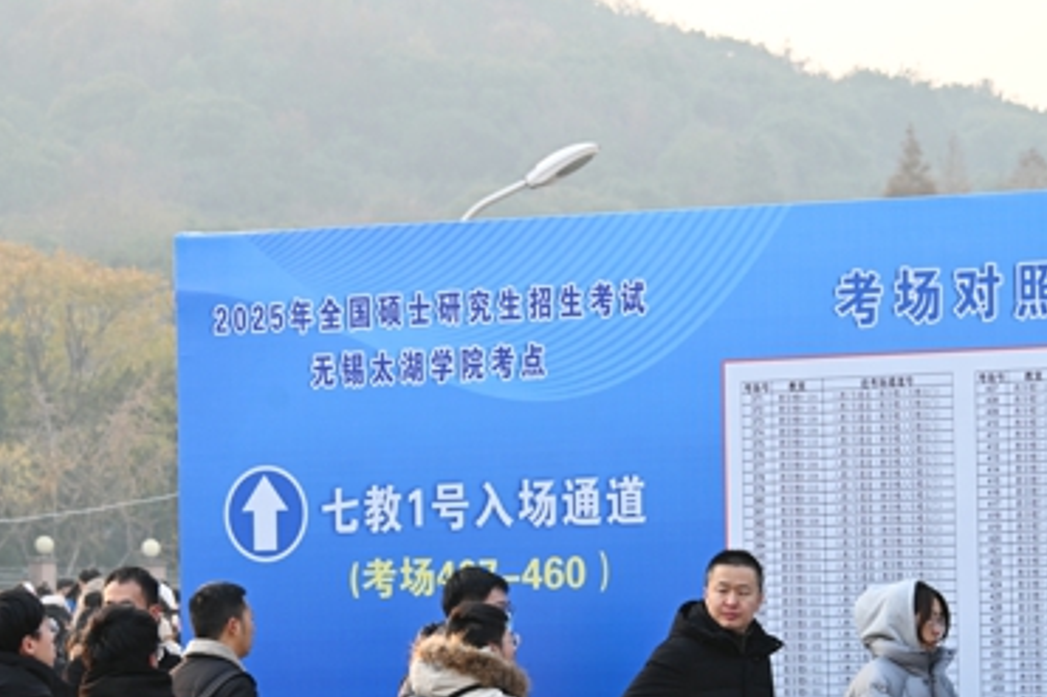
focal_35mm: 174
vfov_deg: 7.9
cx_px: 511
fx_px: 5058
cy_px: 597
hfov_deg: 11.8
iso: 500
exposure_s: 1/160
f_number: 6.3
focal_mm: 95
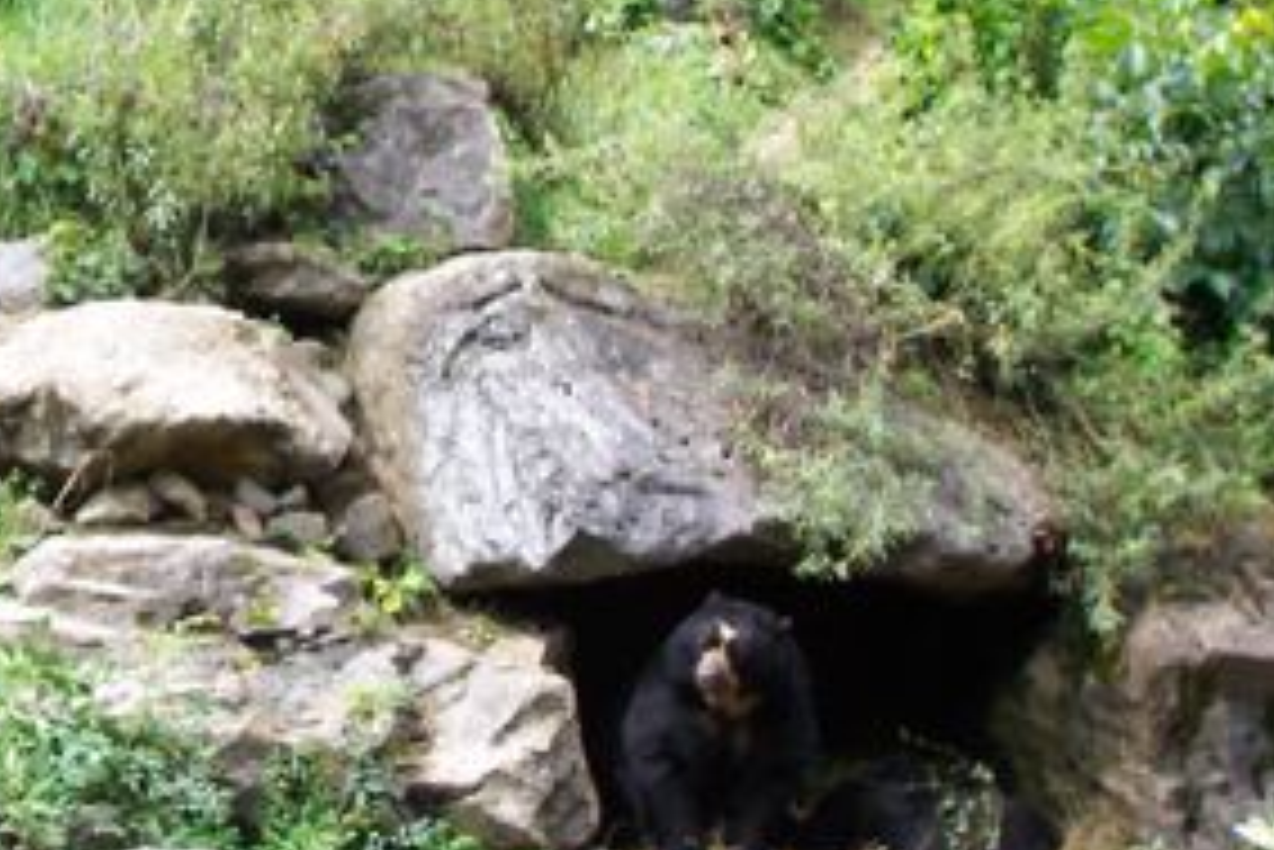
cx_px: -142
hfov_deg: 18.5
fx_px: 3753
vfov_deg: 12.9
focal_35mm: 106
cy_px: 202
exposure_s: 1/350
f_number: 3.1
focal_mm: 9.8
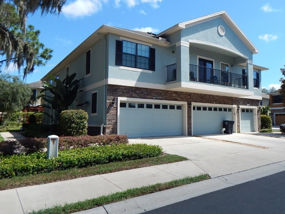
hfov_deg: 64.8
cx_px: 168
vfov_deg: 51.4
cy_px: 102
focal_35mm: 27
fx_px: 222
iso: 125
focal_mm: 4
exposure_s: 1/400
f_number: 6
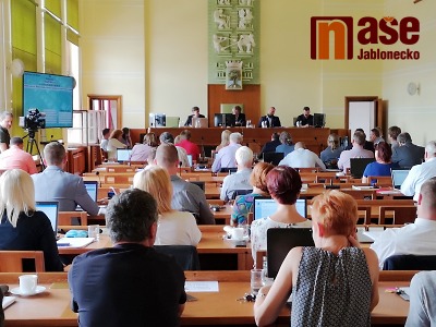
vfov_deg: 33.6
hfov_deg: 43.9
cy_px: 164
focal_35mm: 43
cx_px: 218
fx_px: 542
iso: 250
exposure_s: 1/180
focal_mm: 3.95
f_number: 1.8
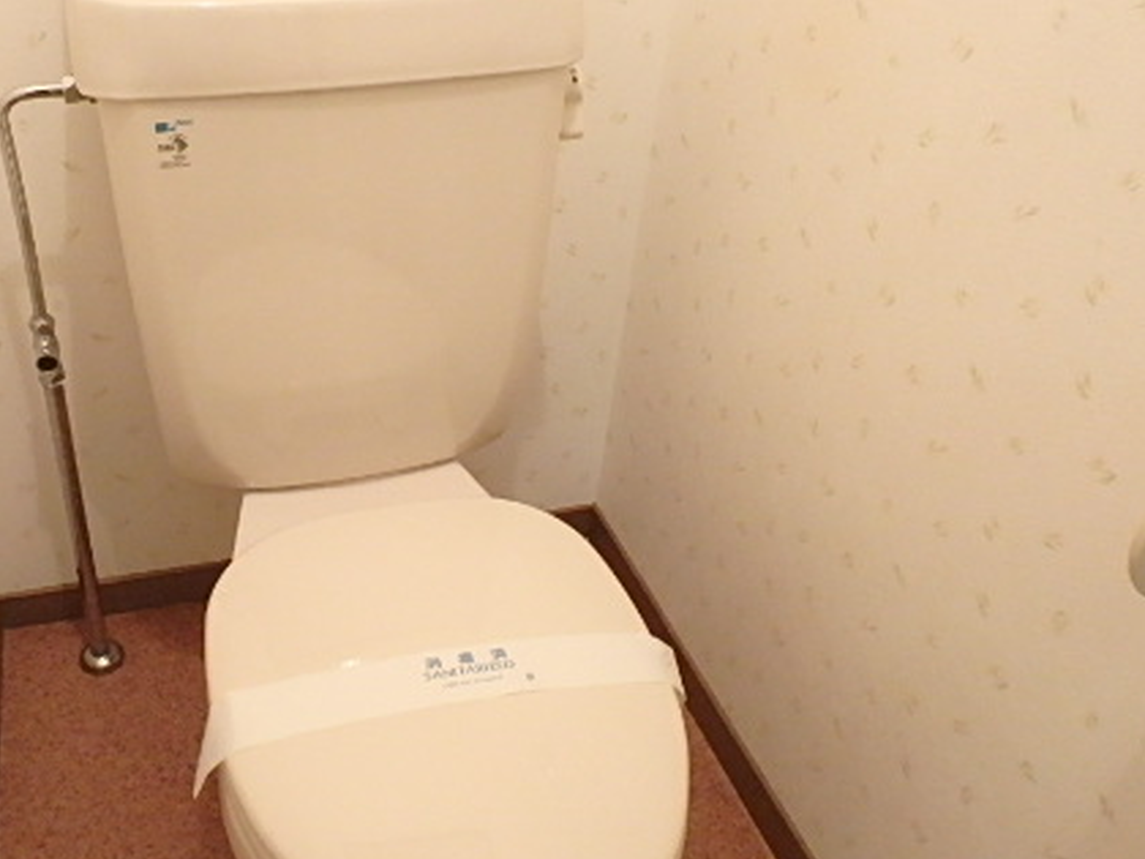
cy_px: 455
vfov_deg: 44.1
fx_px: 1058
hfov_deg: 55.7
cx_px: 387
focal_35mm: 32
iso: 800
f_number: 3.5
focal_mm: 3.7
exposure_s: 1/20
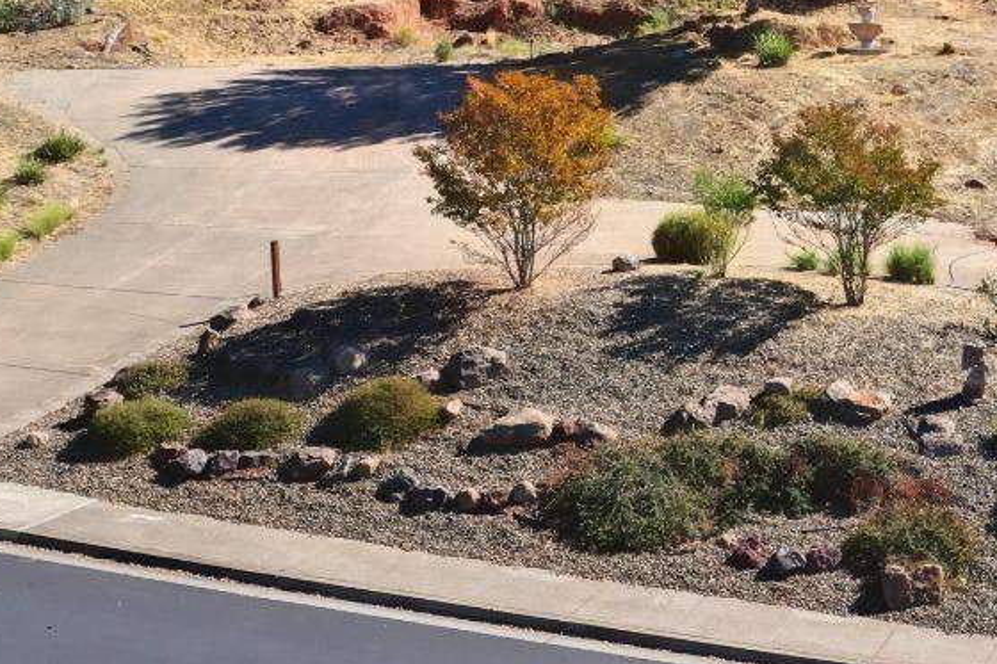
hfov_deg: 25.7
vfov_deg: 17.9
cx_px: 995
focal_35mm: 75
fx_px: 2076
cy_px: 48
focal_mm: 10.3
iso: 100
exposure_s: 1/120
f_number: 8
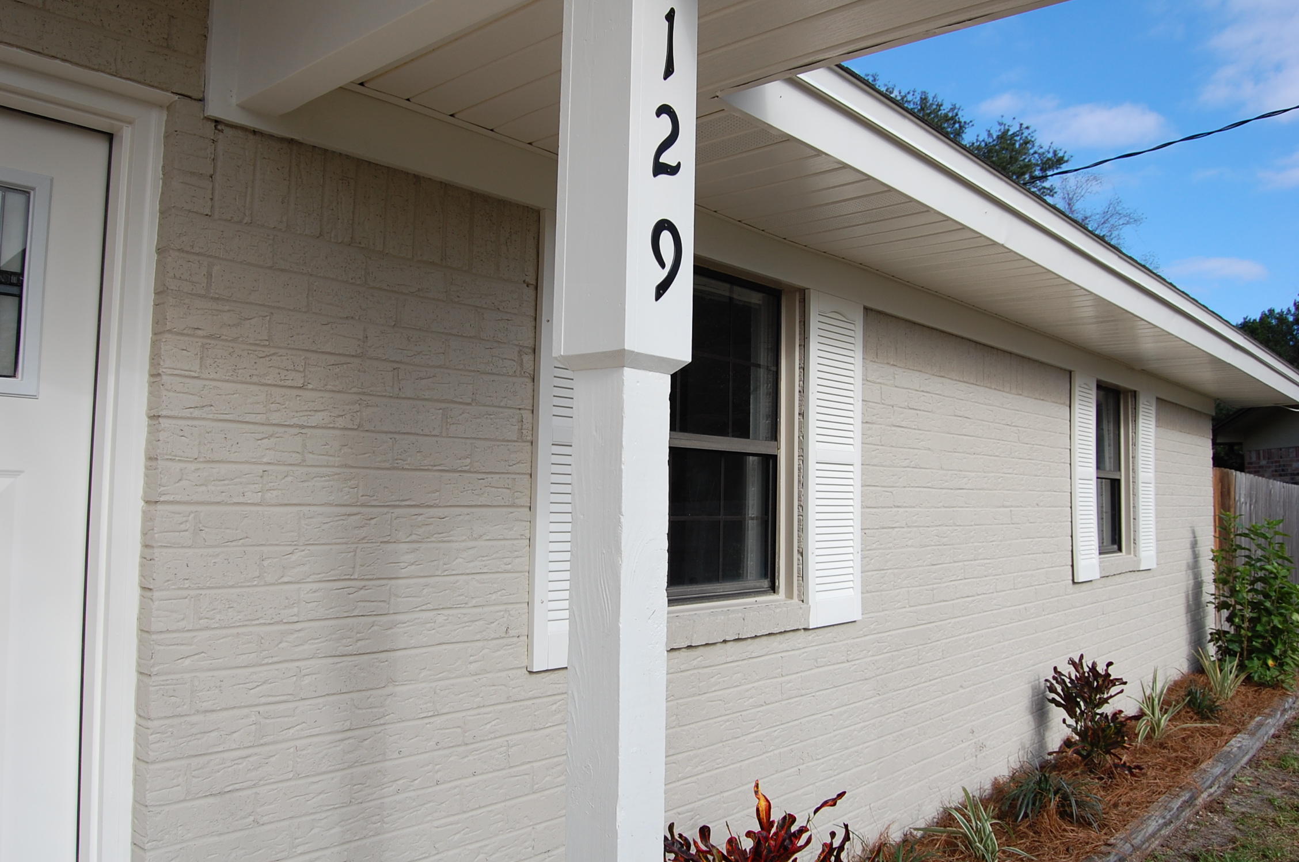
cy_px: 431
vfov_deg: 47.8
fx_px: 973
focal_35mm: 27
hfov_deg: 67.5
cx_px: 650
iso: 200
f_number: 9
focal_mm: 18
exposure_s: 1/320
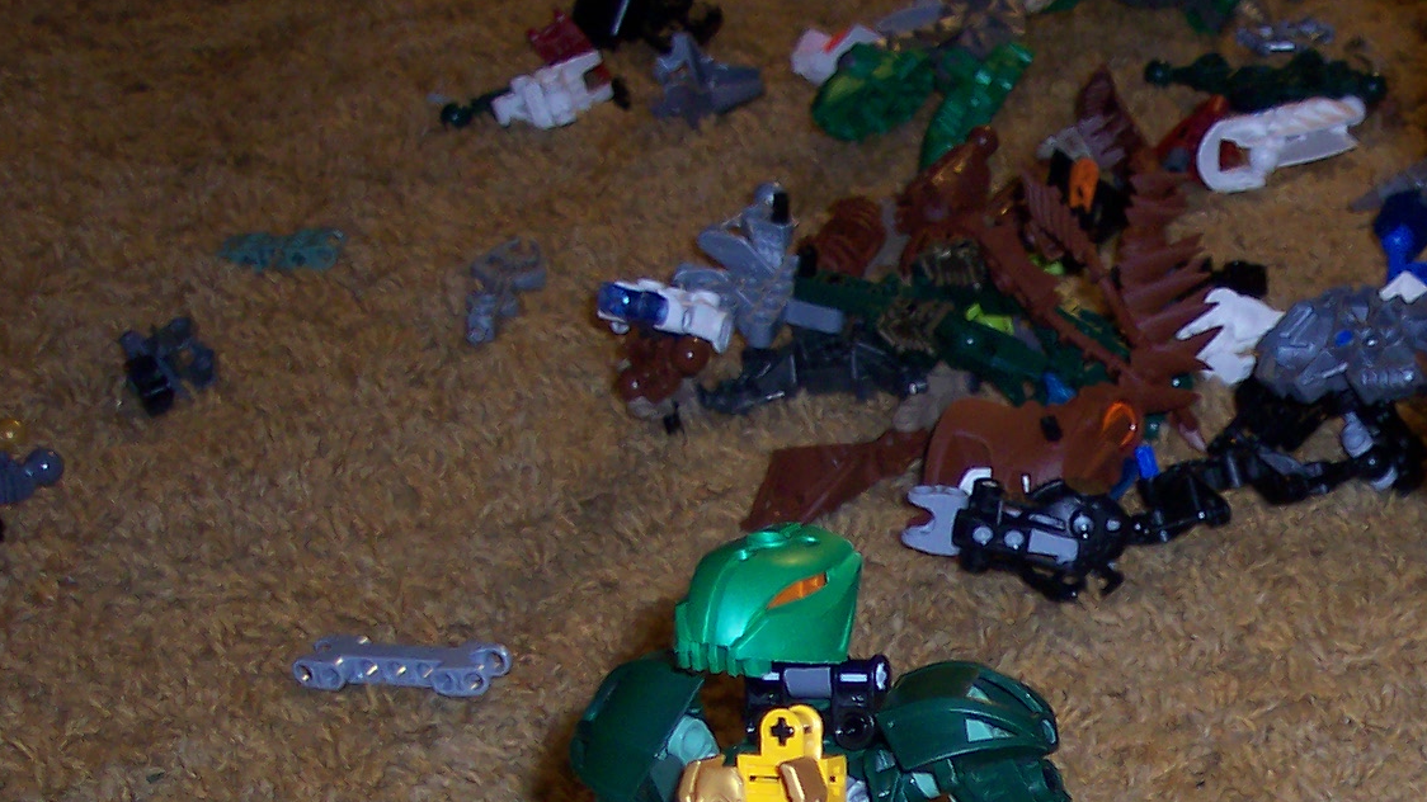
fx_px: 3594
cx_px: 1554
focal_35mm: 95
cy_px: 1015
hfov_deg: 21.4
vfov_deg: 12.4
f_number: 2.8
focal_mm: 8
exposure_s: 1/30
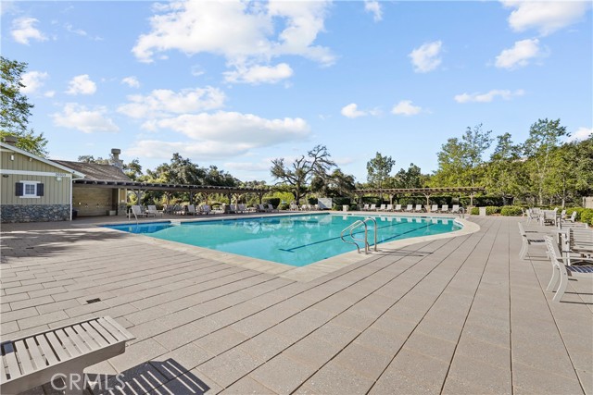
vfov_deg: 73.8
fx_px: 264
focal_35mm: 16
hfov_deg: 96.7
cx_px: 296
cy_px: 198
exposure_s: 1/125
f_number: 9
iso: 100
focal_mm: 16
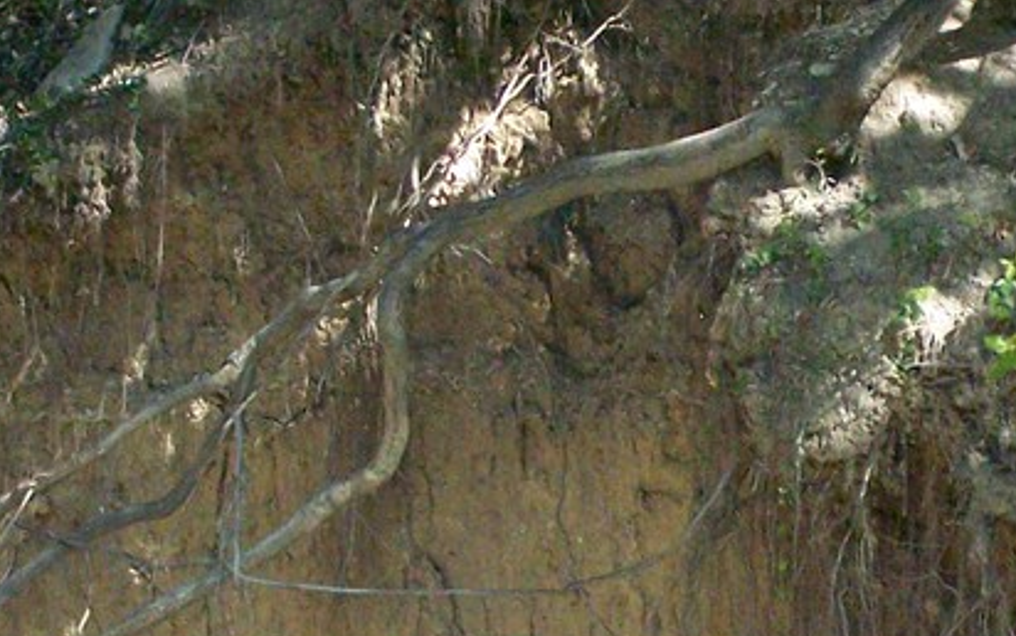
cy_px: 630
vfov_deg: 5.3
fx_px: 6843
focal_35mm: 247
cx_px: 1134
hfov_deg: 8.4
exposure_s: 1/500
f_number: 3.2
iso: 400
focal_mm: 12.4
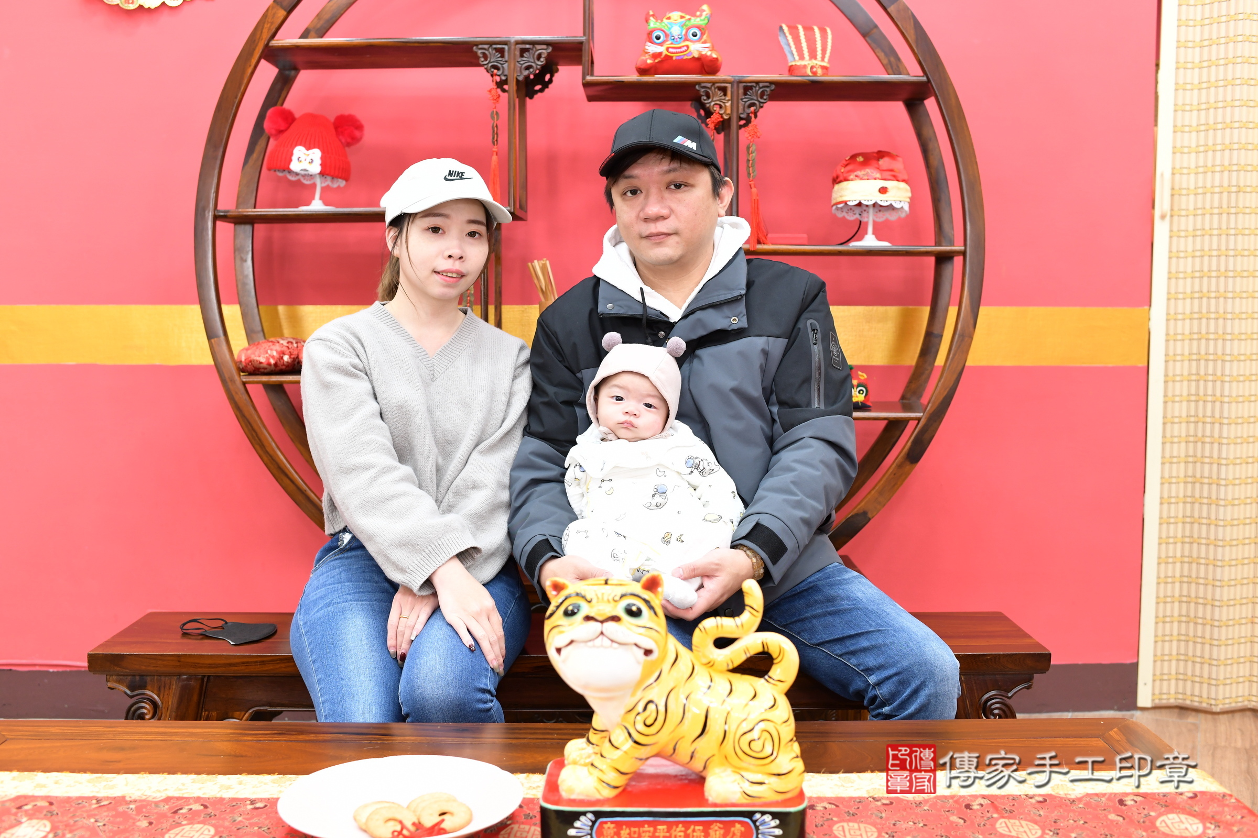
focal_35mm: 35
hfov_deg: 54.4
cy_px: 419
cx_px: 629
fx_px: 1223
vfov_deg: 37.9
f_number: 4.5
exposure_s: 1/200
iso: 1000
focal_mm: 35
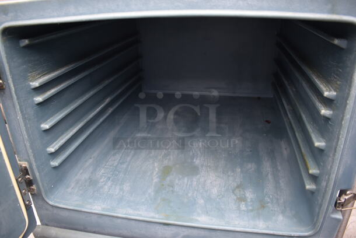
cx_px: 178
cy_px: 119
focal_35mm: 27
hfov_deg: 67.3
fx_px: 267
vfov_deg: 48.0
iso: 640
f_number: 3.5
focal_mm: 18
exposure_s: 1/250
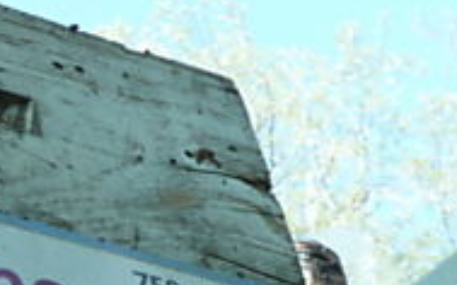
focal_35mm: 112
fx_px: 1395
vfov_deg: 11.6
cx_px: -401
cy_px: 246
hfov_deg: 15.6
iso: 80
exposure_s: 1/100
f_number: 4
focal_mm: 4.1
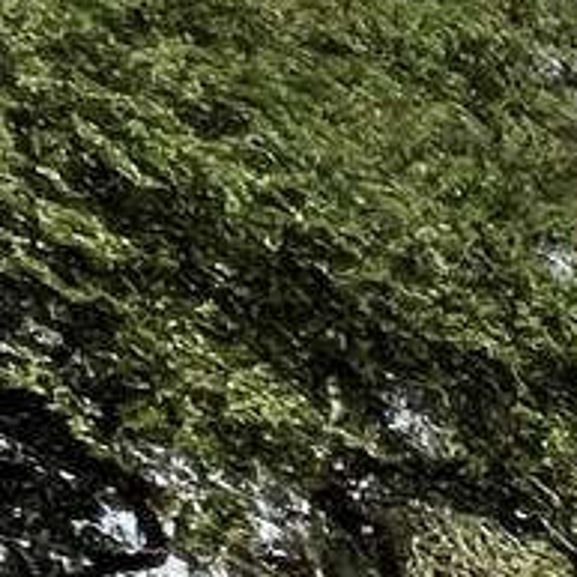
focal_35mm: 95
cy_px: 1102
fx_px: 1792
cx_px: 2320
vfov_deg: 15.3
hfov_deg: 8.1
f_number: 1.8
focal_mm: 1.57
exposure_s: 1/2481
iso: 32
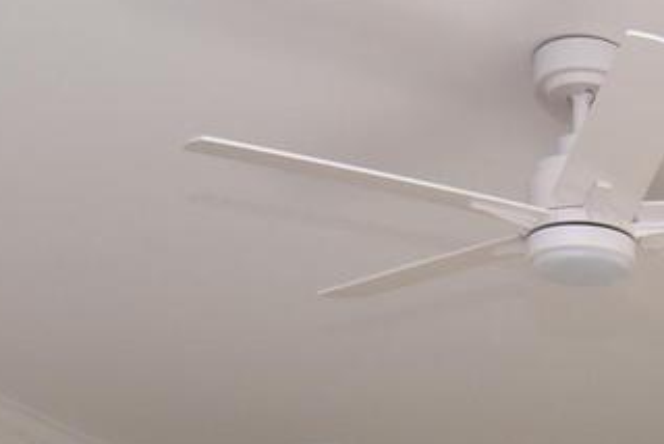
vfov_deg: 14.4
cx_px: 699
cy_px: 853
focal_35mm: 81
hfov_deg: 23.7
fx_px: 1495
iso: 800
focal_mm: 12
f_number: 18
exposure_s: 1/160
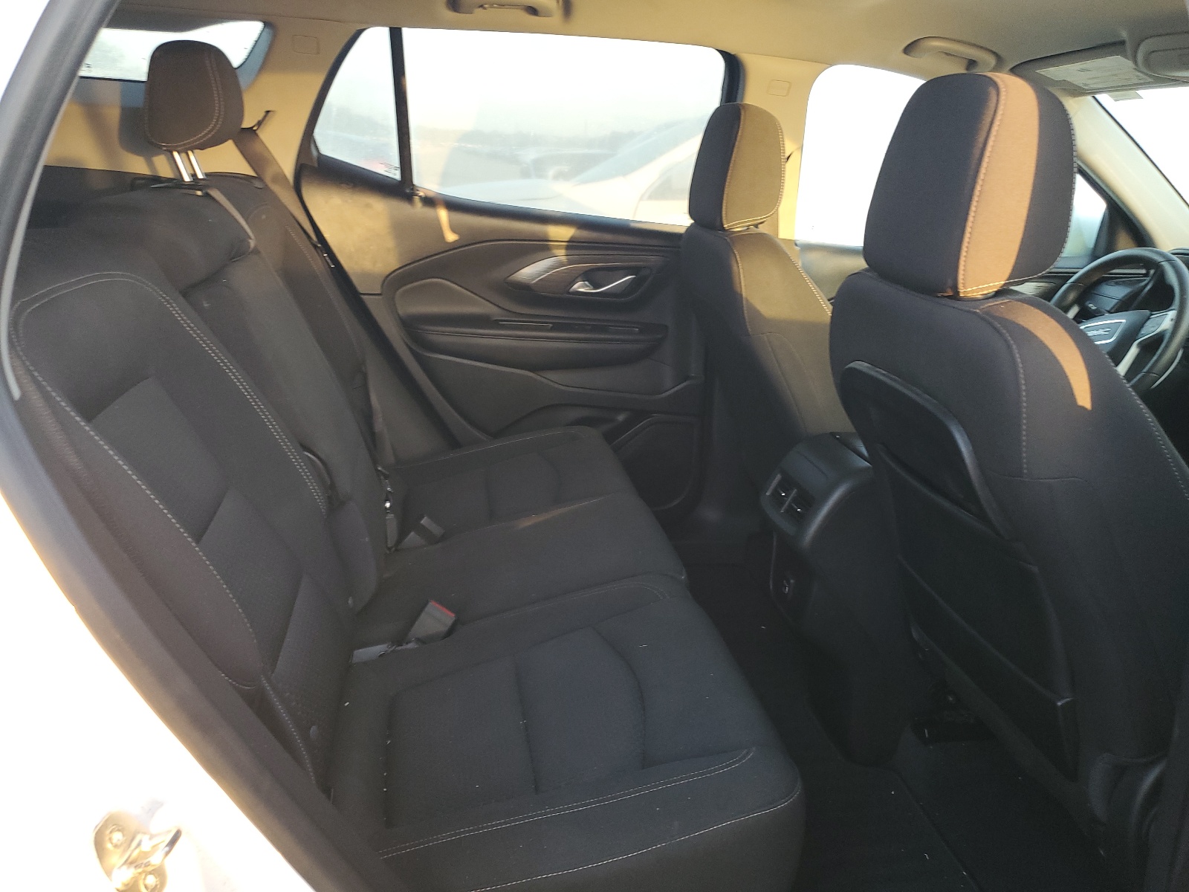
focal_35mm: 26
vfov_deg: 53.1
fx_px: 893
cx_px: 594
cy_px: 446
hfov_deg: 67.3
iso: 92
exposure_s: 1/60.2
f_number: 1.5
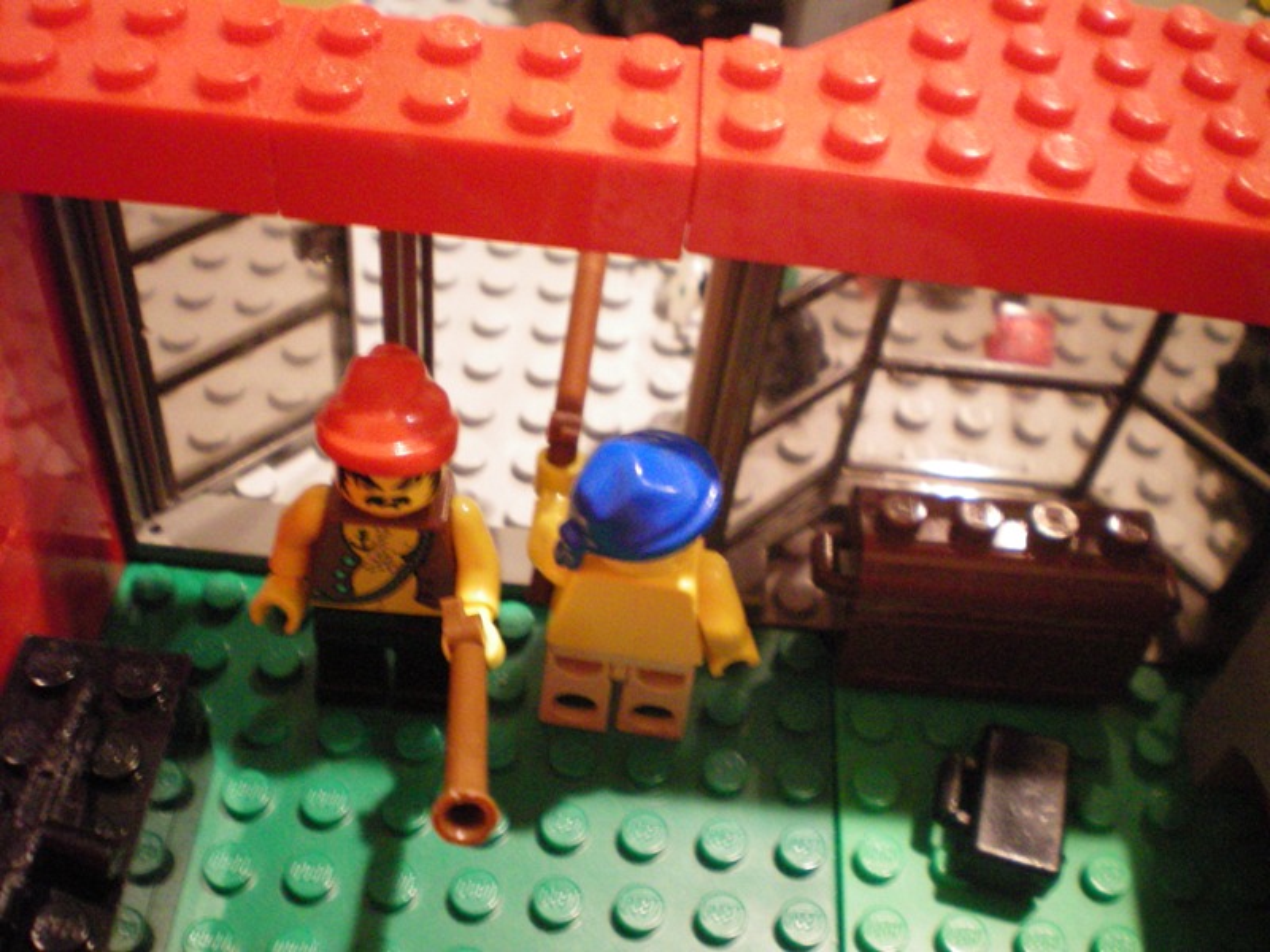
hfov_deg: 49.0
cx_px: 635
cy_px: 476
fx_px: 1394
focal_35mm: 38
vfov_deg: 37.7
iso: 400
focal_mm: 6.3
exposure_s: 1/6
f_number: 3.1
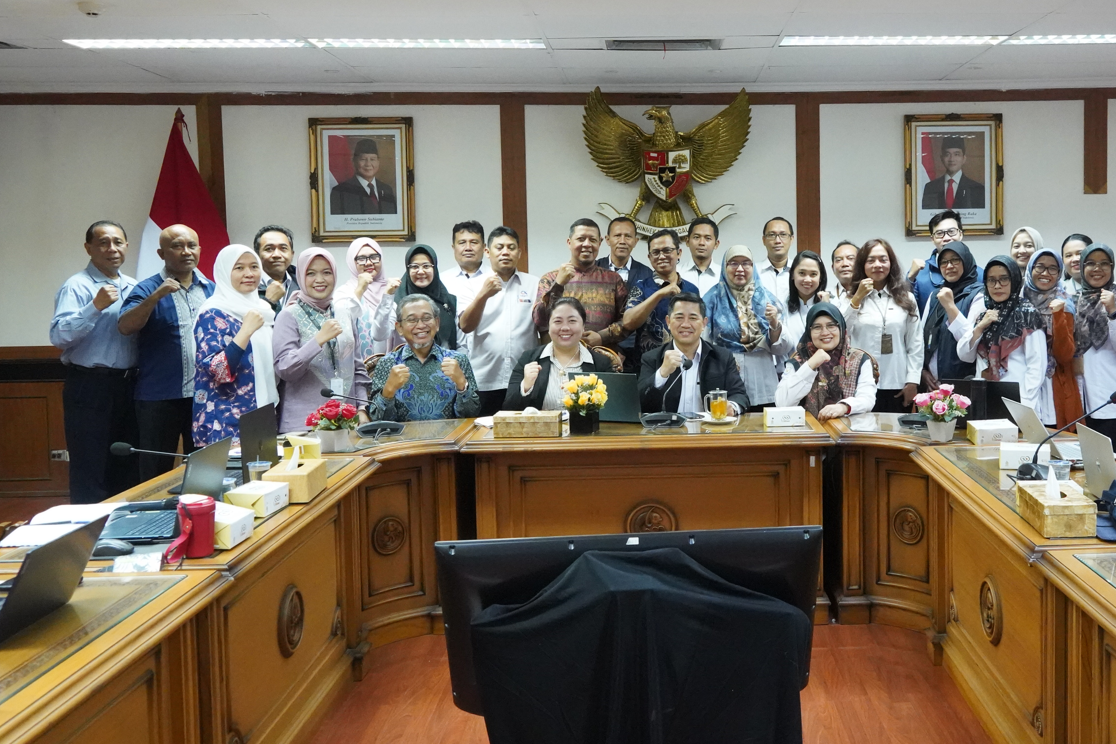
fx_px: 1147
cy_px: 315
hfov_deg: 51.2
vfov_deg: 35.9
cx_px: 717
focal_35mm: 37
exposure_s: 1/160
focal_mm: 28
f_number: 6.3
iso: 16000
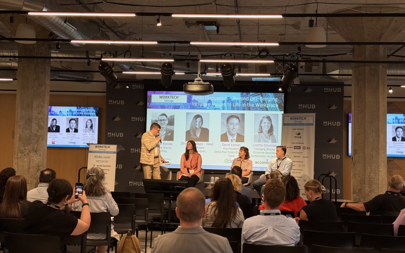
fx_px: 563
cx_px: 202
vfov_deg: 25.3
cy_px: 116
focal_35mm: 51
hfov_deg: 39.6
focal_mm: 6.76
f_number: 1.78
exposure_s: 1/150
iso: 125
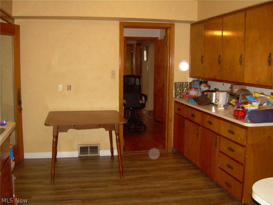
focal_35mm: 38
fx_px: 300
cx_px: 136
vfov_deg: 37.7
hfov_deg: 49.0
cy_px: 102
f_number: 2.8
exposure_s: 1/60
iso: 200
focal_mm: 6.3
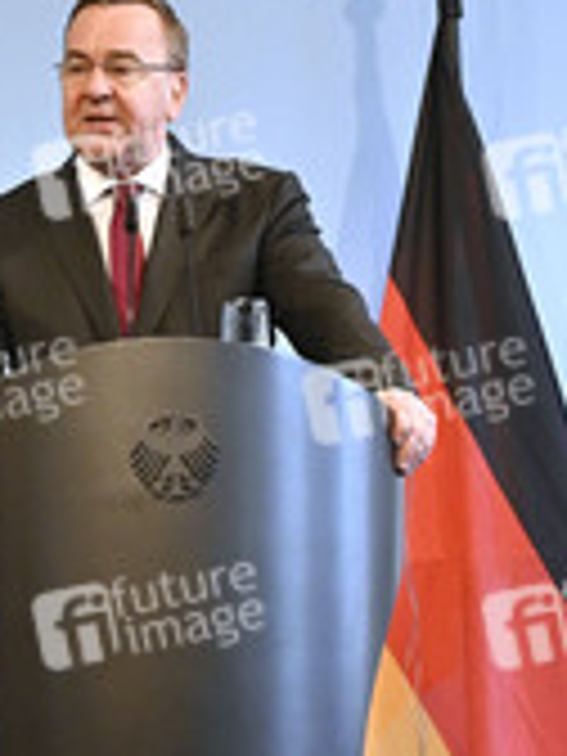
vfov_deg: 15.9
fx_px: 2708
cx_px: -421
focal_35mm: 124
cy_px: 504
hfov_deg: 11.2
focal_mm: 48
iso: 5000
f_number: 4.5
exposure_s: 1/400
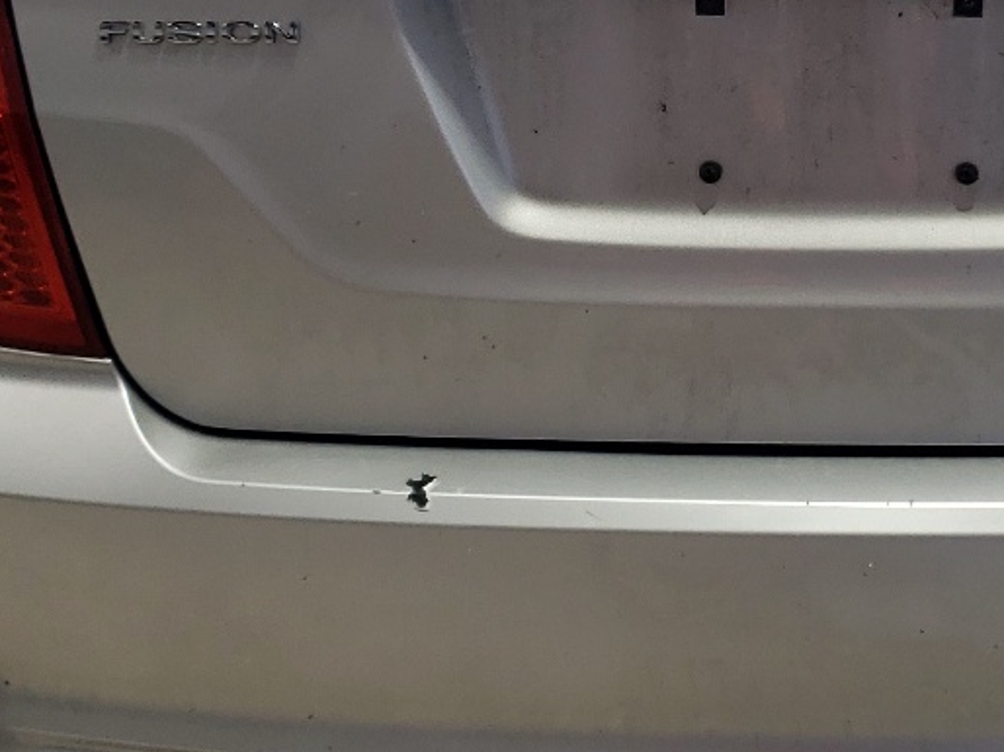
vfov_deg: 18.0
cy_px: 152
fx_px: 2348
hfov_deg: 23.6
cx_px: 858
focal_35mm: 81
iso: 50
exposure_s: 1/130
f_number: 1.5
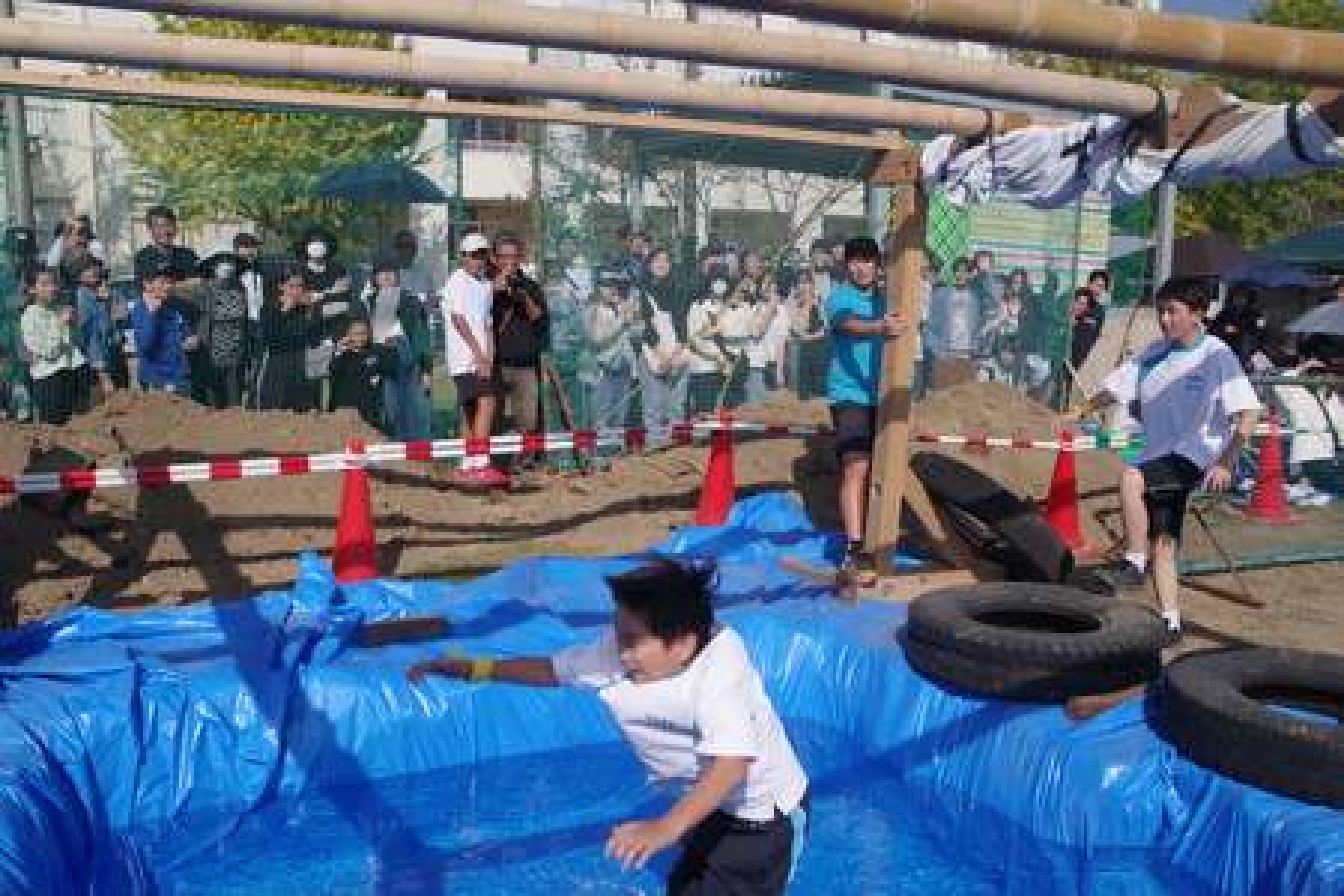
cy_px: 448
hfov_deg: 57.2
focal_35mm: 33
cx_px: 672
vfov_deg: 40.0
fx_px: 1232
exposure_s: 1/500
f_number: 9
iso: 200
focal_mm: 22
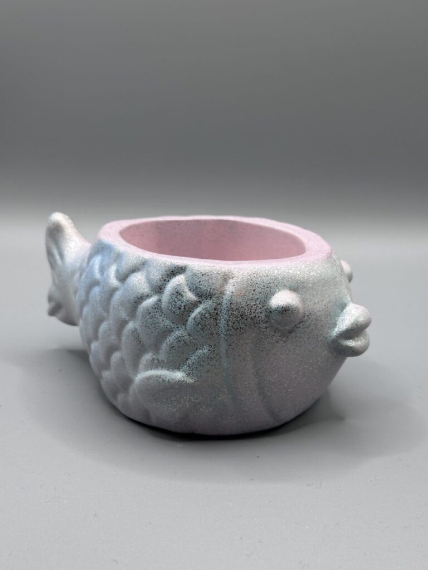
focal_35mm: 48
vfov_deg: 39.7
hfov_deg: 30.3
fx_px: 791
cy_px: 285
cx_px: 214
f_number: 1.78
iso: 50
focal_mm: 6.86
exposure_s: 1/174
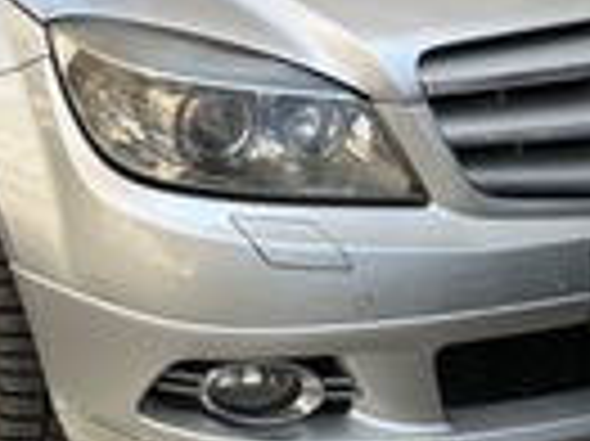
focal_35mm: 66
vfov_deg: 21.0
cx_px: 180
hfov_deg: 29.1
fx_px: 1124
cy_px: -58
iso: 80
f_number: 1.78
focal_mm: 6.86
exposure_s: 1/1473
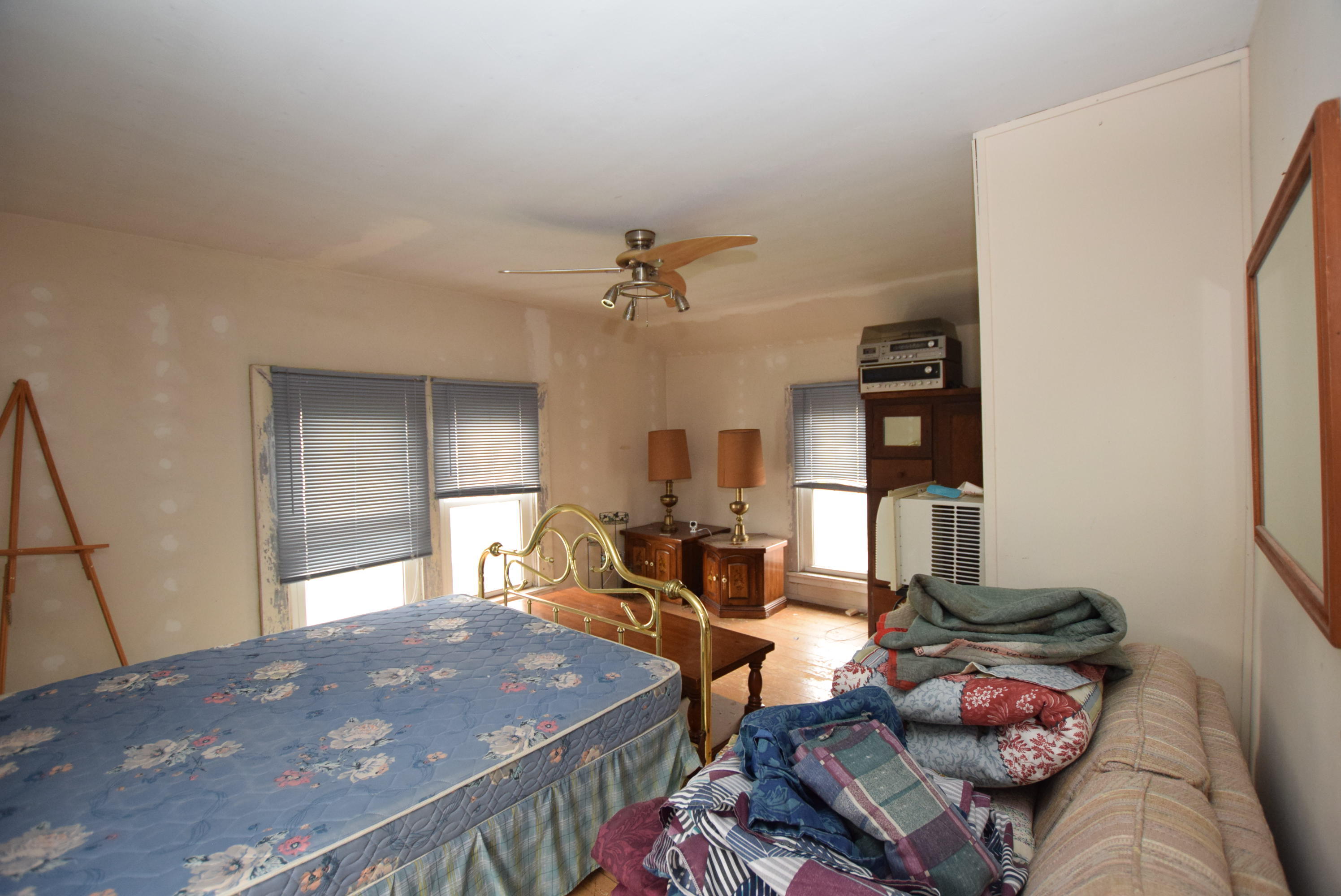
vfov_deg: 77.4
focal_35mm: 15
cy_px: 448
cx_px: 670
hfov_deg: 100.3
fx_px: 559
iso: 1400
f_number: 3.5
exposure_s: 1/60
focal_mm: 10
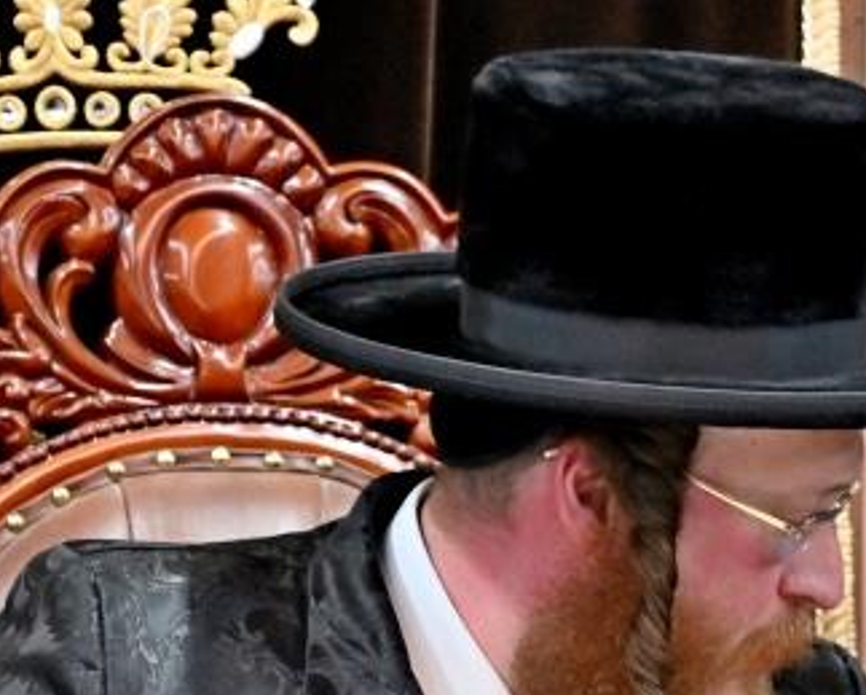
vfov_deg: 3.9
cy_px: 781
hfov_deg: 4.9
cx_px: 963
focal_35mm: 395
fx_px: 10133
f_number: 4
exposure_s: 1/160
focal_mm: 89
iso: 500
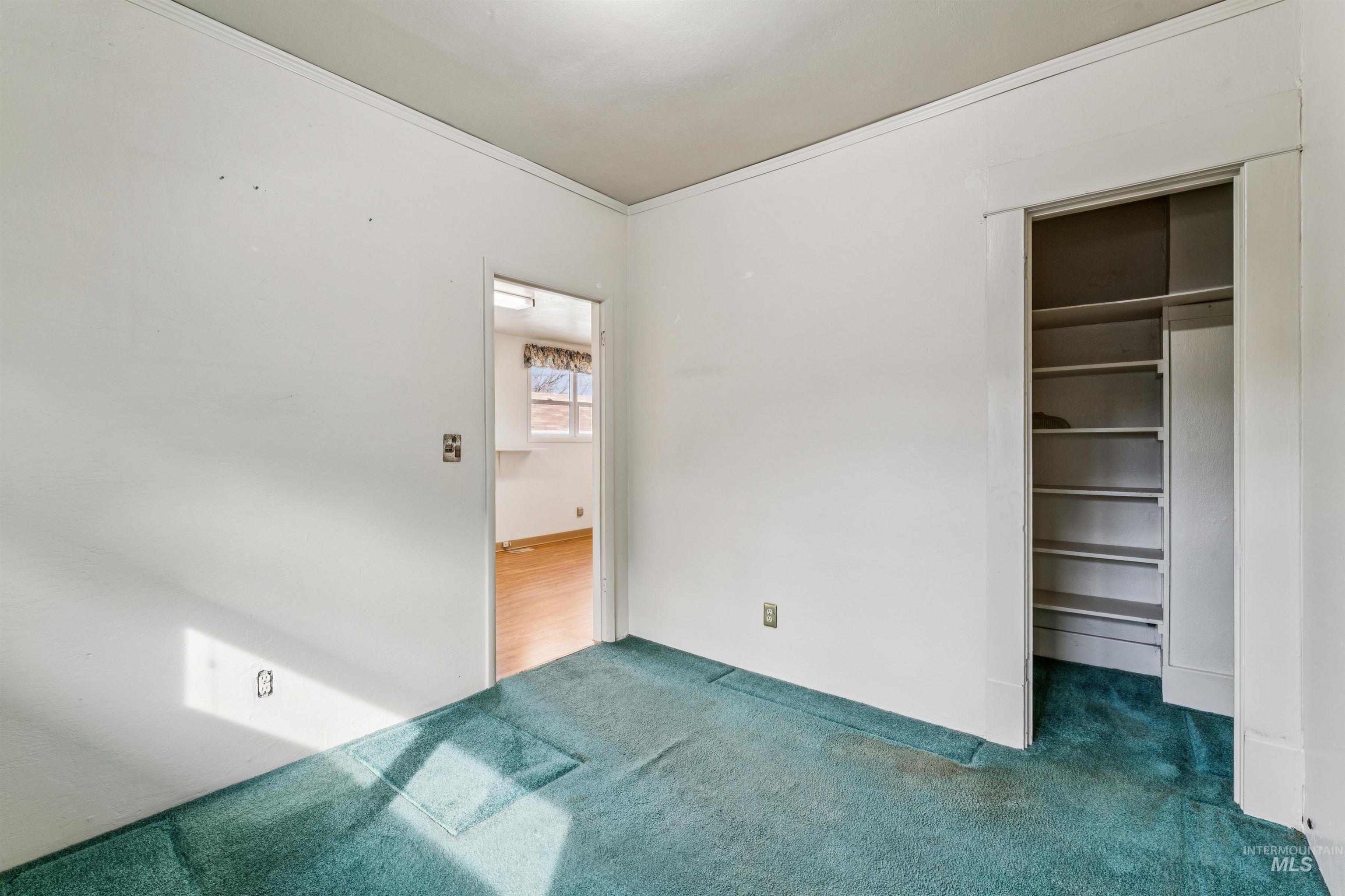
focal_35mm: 16
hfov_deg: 97.5
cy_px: 448
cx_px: 672
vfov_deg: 74.4
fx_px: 590
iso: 400
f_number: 13
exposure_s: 1/10
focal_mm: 15.8
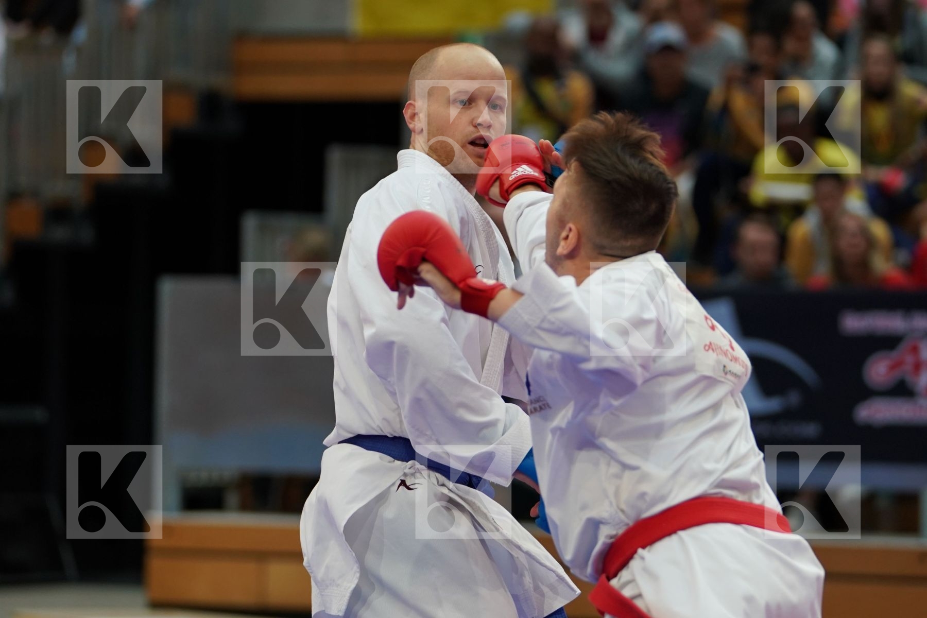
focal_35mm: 202
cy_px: 309
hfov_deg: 10.2
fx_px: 5201
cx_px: 464
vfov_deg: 6.8
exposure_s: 1/1000
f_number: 2.8
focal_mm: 135
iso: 1000
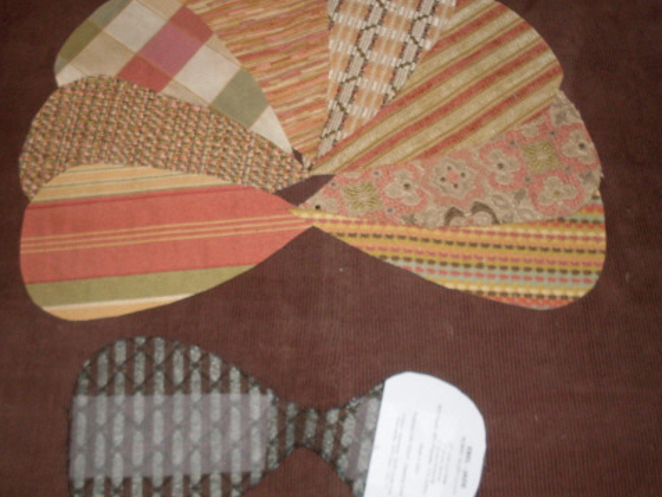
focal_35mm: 51
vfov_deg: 28.6
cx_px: 326
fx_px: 976
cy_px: 240
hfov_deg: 37.5
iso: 100
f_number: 2.8
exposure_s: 1/45
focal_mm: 6.3
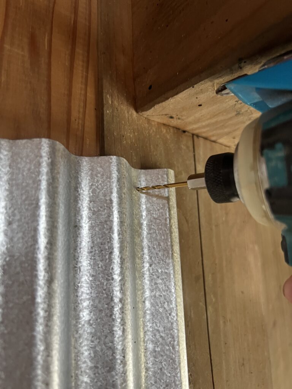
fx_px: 292
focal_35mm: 26
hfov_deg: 53.1
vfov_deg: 67.3
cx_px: 146
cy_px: 194
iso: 200
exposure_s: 1/60
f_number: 1.5
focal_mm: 5.7
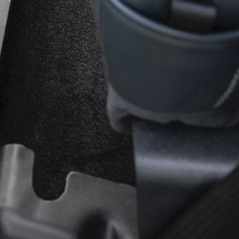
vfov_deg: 13.2
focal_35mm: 112
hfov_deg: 14.9
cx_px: -69
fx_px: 875
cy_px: -252
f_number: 8
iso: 400
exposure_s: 1/80
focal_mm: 31
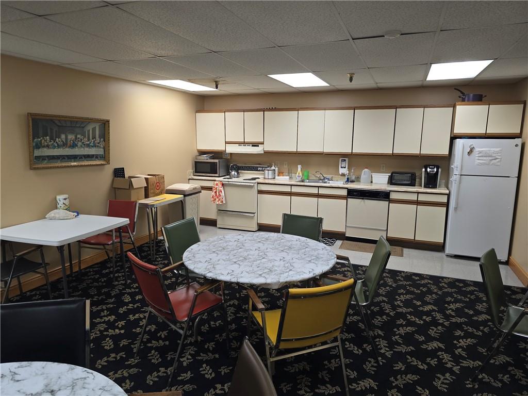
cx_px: 264
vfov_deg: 58.9
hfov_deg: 73.9
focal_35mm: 23
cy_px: 198
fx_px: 351
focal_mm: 6.3
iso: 50
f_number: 1.7
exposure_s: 1/60
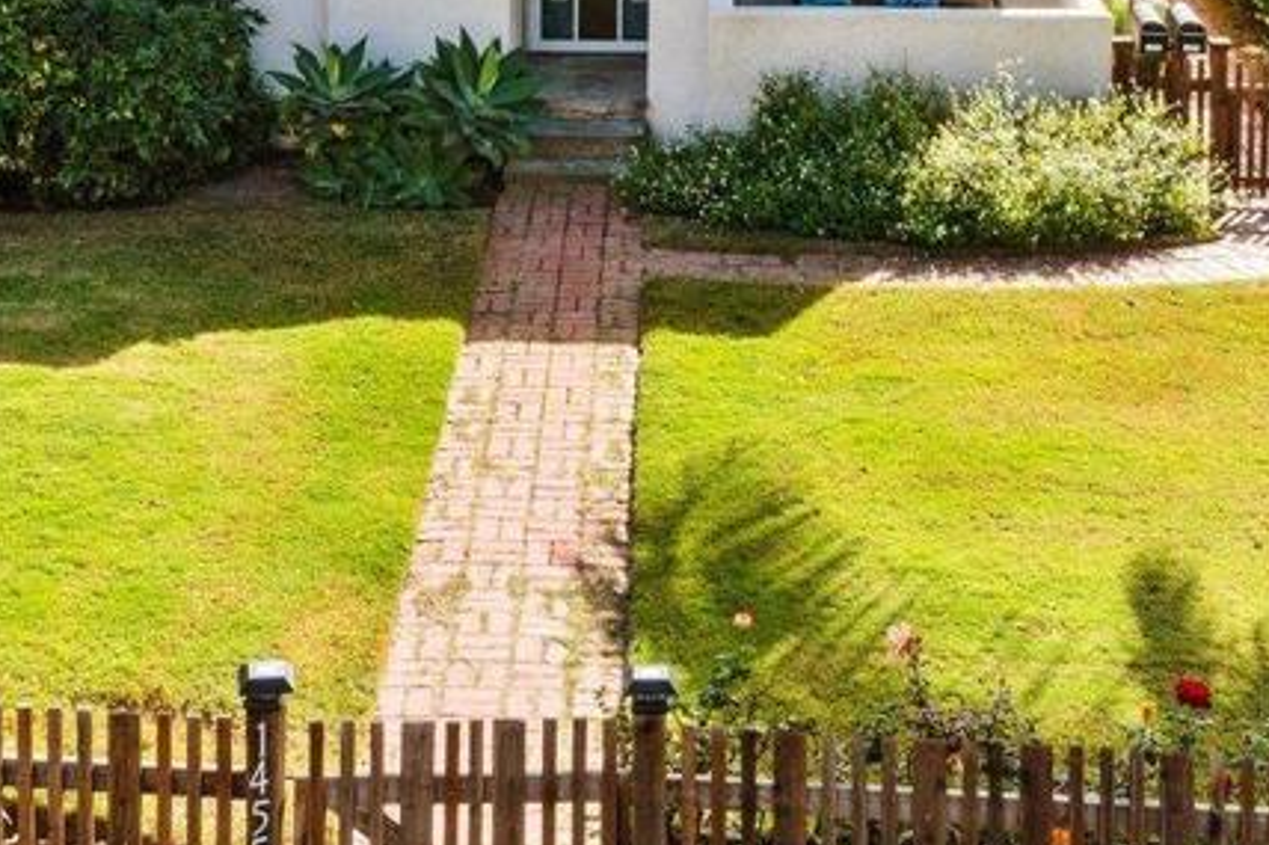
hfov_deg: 30.1
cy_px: 86
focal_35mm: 67
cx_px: 661
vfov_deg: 19.9
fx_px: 2361
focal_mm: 10.26
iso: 100
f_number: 9
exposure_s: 1/120
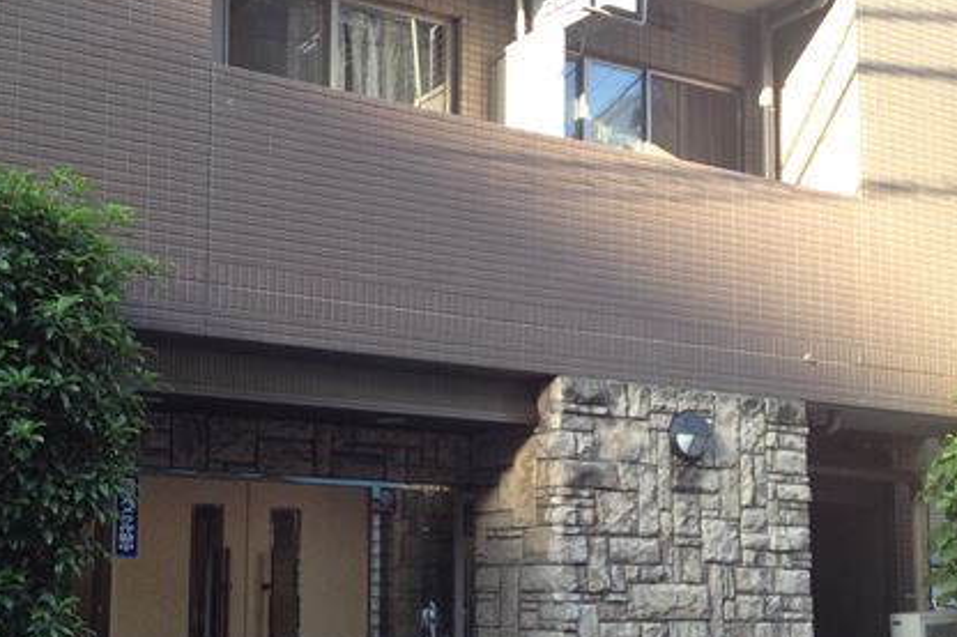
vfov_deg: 24.0
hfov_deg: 35.4
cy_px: 448
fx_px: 1488
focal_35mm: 56
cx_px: 340
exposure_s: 1/120
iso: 100
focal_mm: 4.28
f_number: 2.4
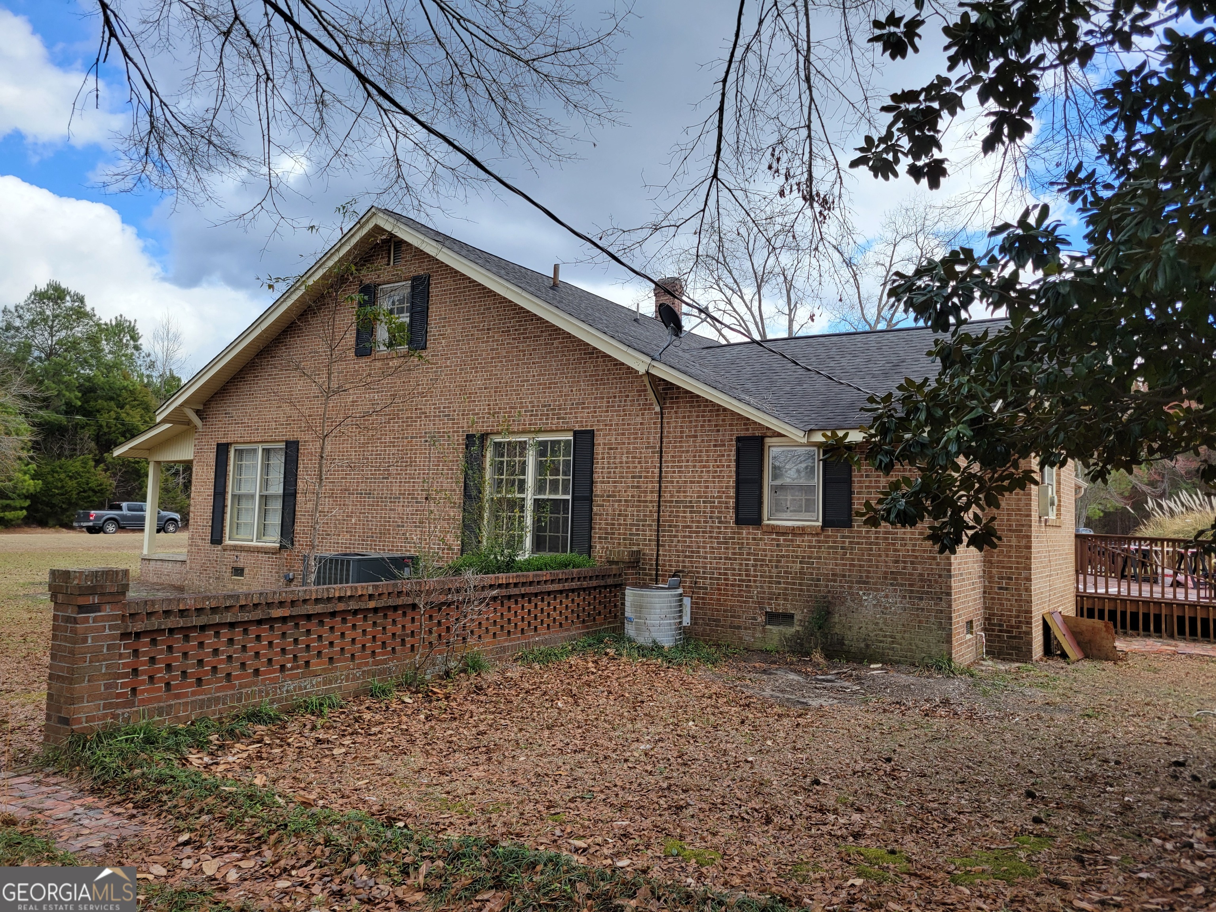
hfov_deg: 67.3
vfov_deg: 53.1
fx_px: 913
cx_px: 608
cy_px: 456
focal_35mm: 26
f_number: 1.8
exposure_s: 1/1027
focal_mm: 5.4
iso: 40
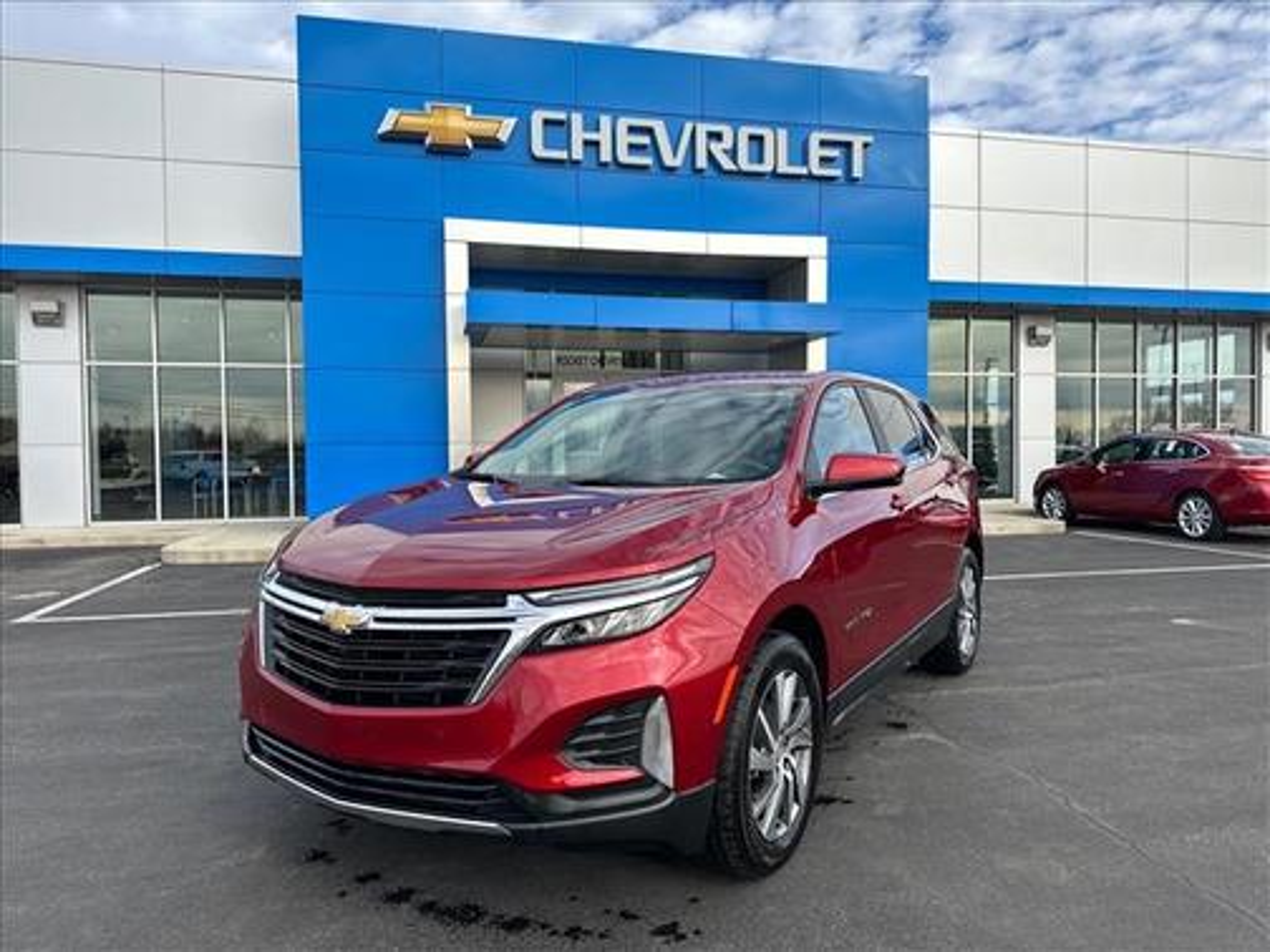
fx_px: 881
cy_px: 476
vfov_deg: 56.8
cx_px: 635
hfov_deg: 71.6
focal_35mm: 24
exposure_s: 1/1779
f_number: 1.78
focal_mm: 6.86
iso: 80
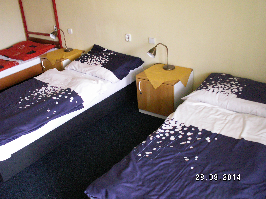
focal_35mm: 35
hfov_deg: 52.6
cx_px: 133
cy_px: 100
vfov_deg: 40.7
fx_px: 269
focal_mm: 5.86
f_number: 2.8
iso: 160
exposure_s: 1/6
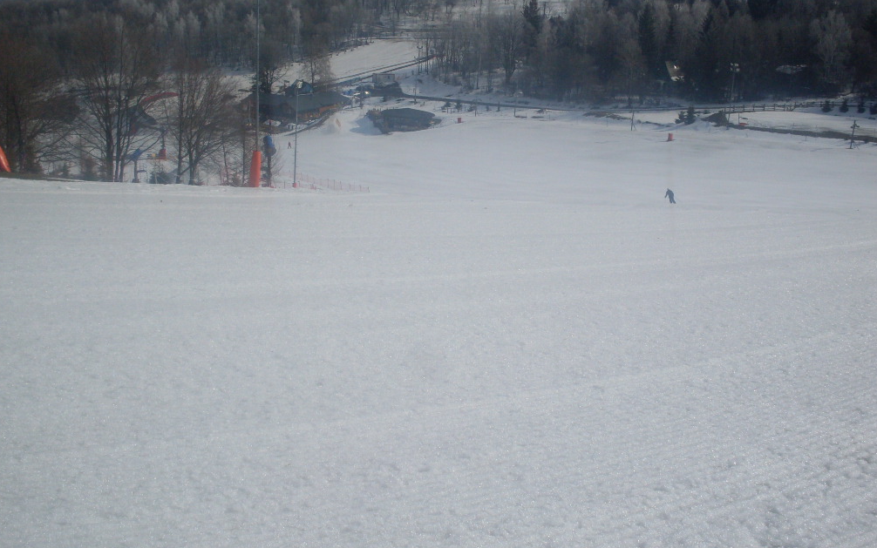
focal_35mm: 41
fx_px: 980
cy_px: 228
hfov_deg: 48.2
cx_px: 433
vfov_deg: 31.2
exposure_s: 1/750
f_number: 8.4
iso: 80
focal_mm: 6.3
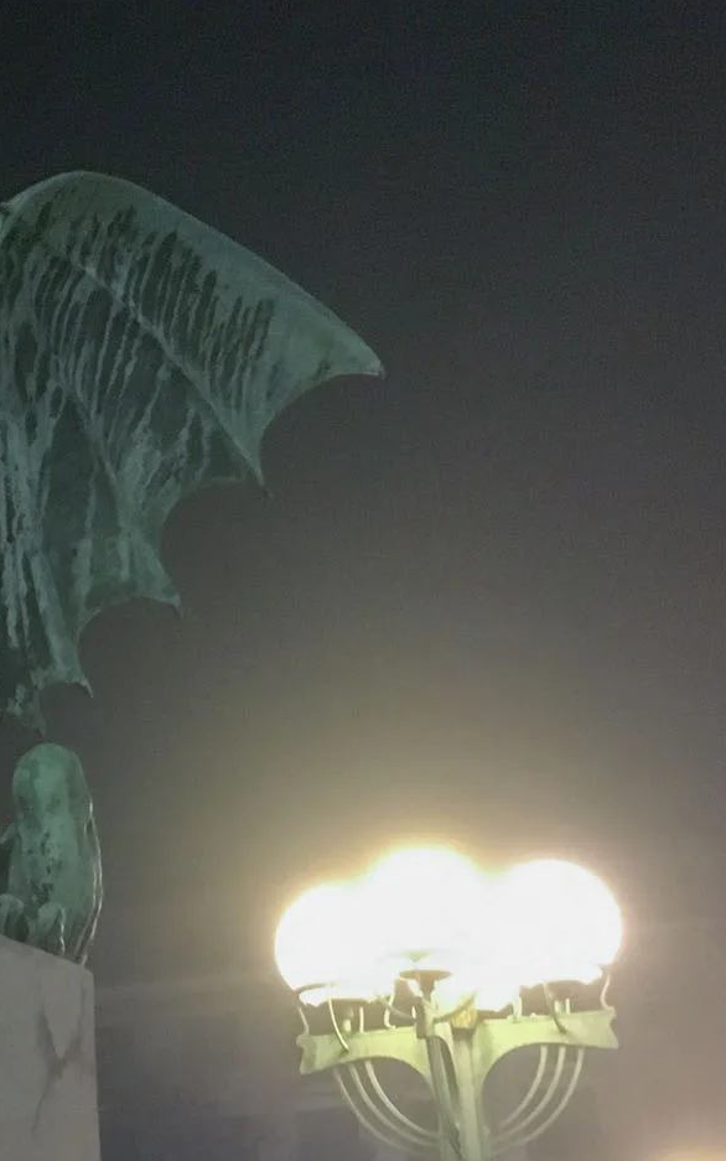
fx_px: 1993
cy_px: 648
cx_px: -76
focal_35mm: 63
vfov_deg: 32.4
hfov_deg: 19.7
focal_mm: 4.15
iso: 500
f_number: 2.2
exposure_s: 1/17
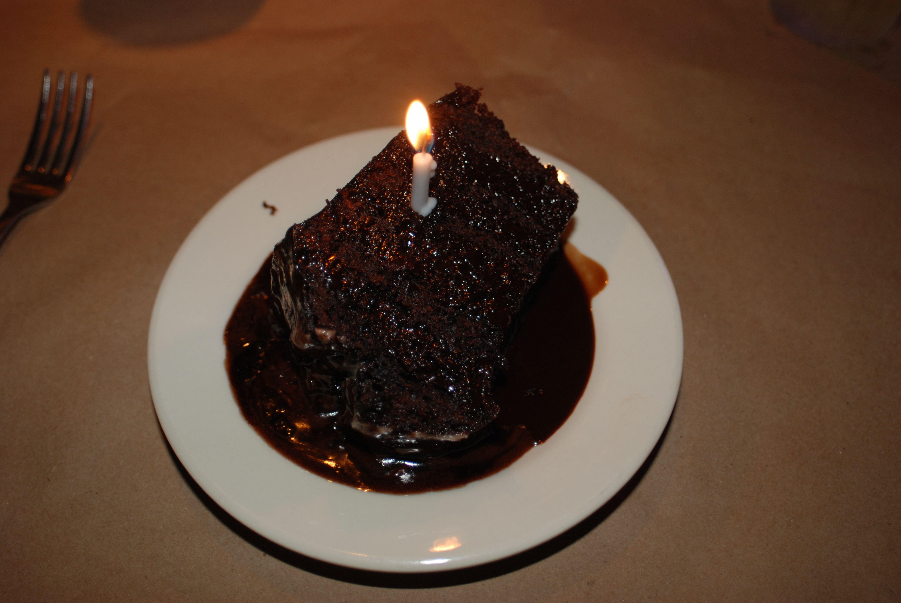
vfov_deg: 43.7
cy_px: 302
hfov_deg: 61.9
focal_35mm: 30
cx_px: 450
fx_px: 752
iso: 200
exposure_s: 1/60
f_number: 2.8
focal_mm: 20
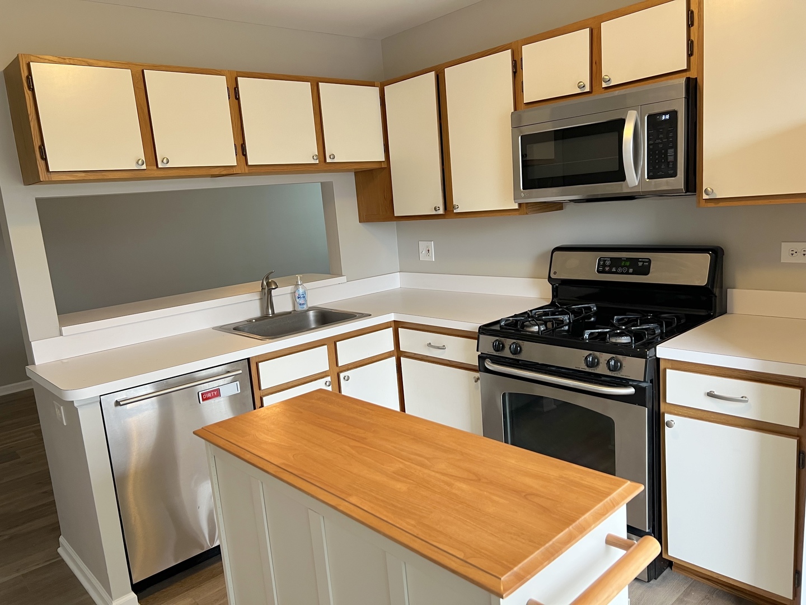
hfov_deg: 67.3
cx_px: 403
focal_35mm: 26
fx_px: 605
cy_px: 302
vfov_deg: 53.1
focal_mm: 5.7
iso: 80
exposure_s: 1/60
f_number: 1.5
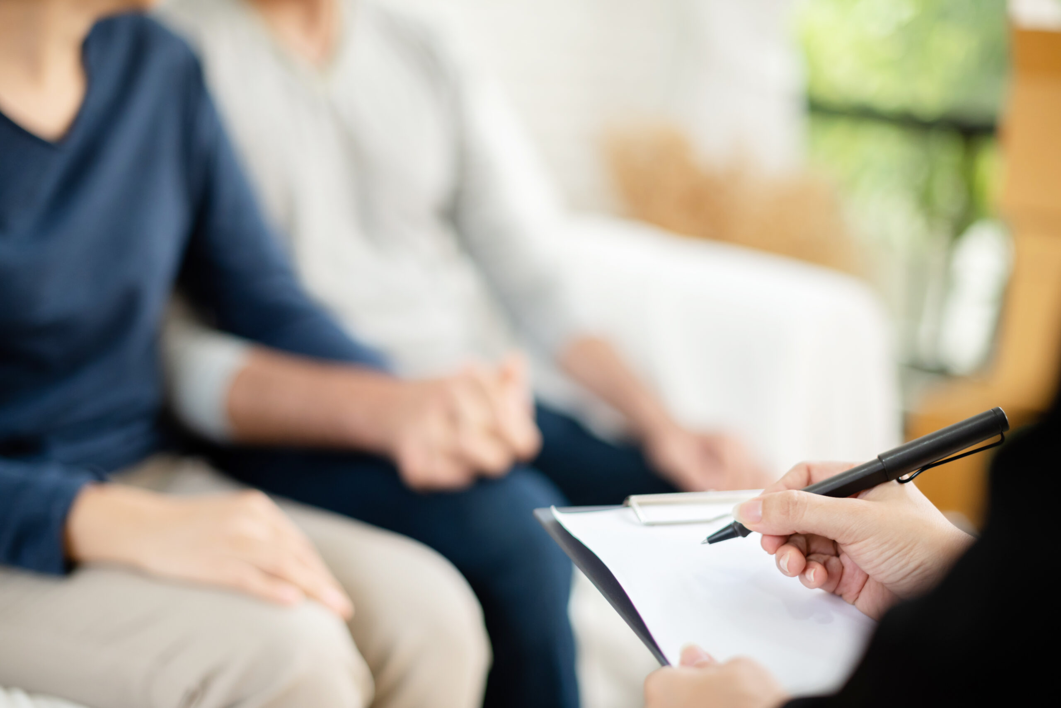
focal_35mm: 50
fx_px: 1474
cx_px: 530
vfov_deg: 27.0
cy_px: 354
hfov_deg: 39.6
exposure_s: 1/1000
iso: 800
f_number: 2
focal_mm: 50
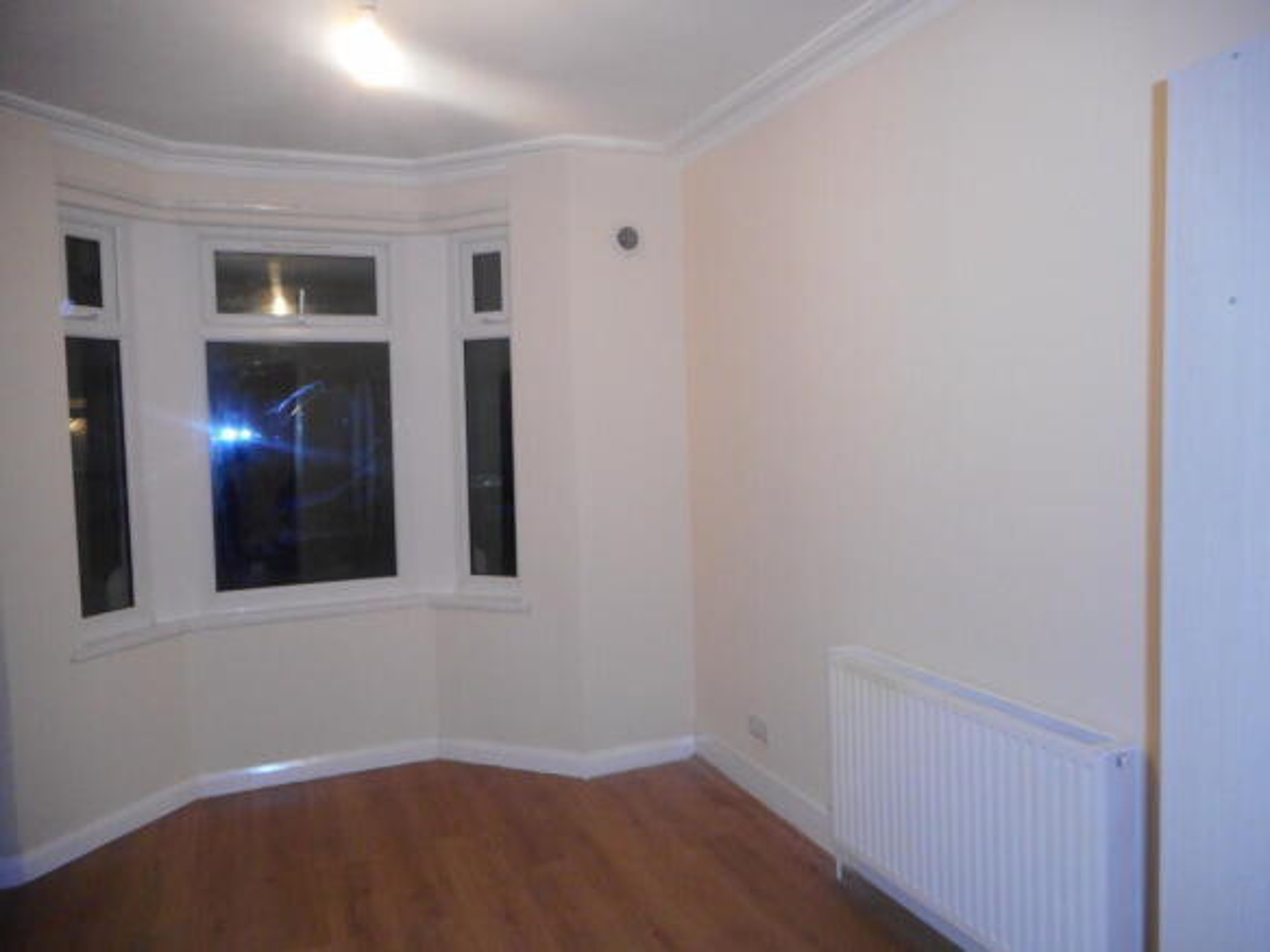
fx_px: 917
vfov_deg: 54.9
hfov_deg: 69.4
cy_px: 476
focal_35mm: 25
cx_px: 635
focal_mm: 4.5
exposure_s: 1/25
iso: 400
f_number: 3.7
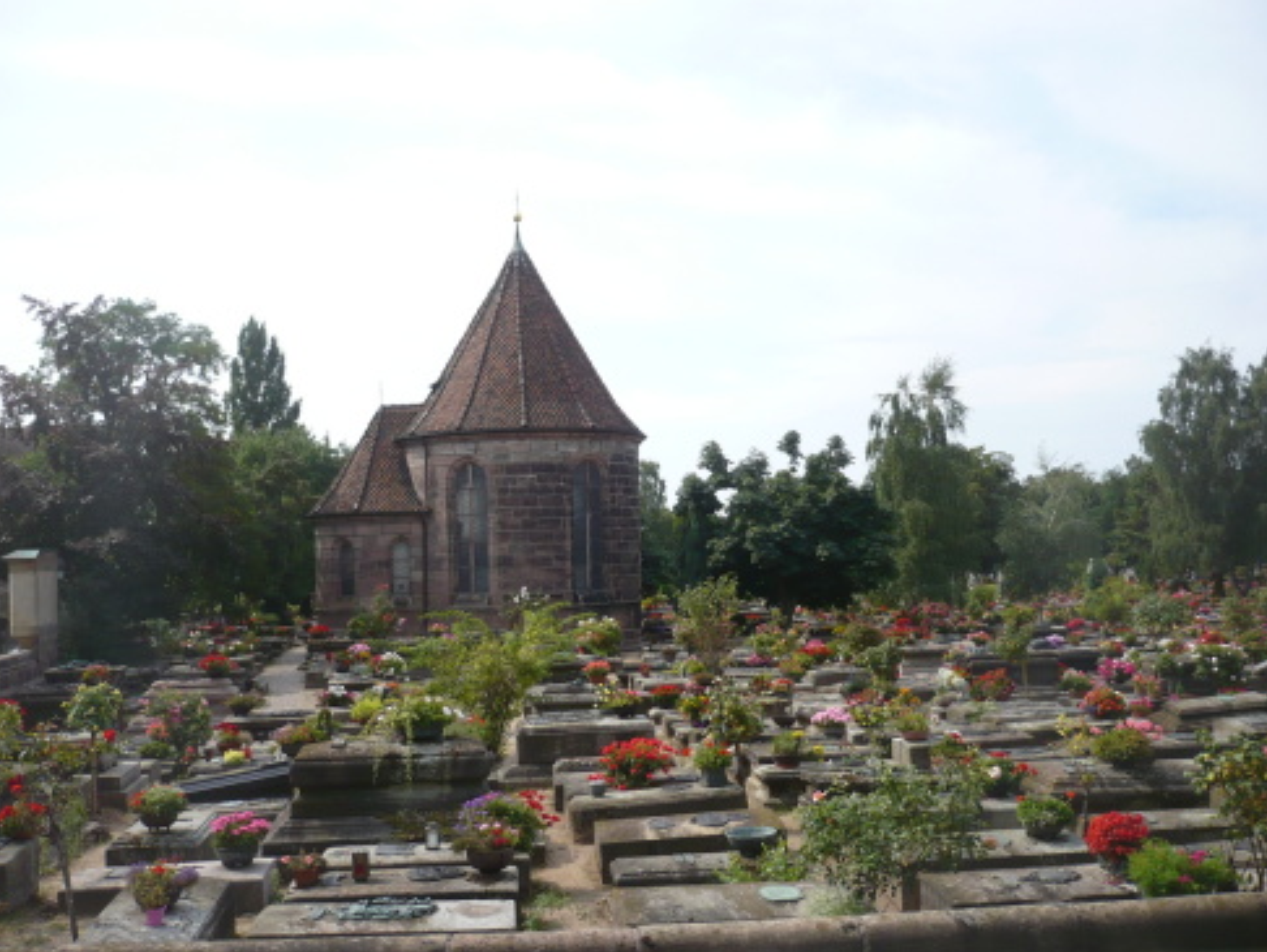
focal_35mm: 36
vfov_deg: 39.7
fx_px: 1318
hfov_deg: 51.3
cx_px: 626
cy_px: 481
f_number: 2.8
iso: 100
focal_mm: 5.8
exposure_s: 1/500
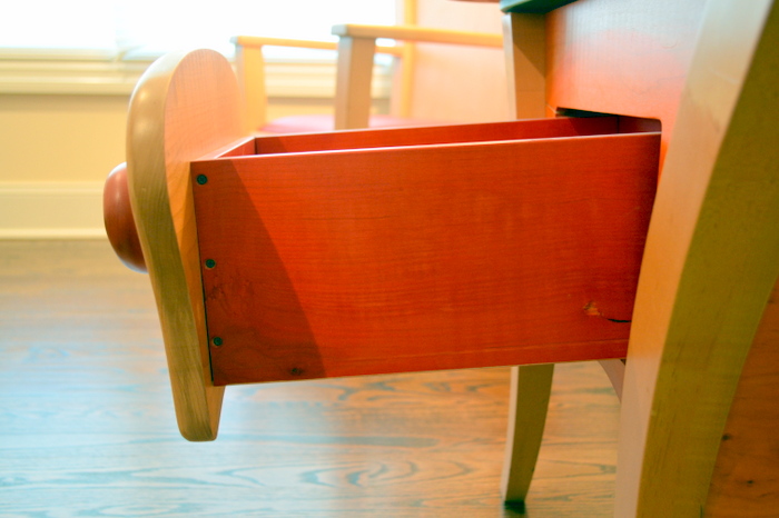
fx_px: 843
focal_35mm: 39
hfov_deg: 49.6
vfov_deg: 34.2
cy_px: 259
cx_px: 390
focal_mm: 26
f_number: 4.2
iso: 640
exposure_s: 1/15
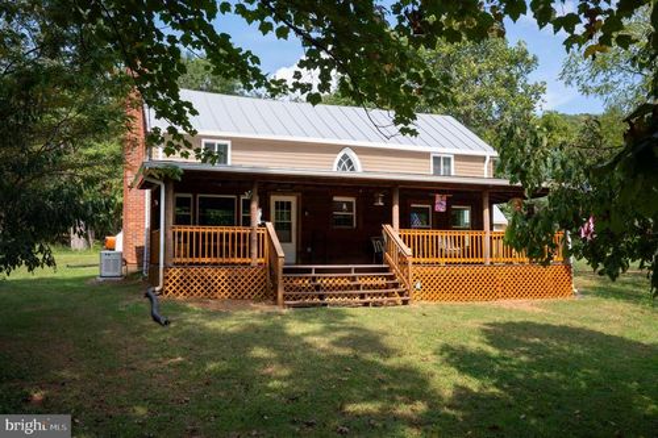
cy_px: 219
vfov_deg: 38.9
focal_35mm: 34
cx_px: 329
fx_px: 621
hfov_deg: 55.8
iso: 1000
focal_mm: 34
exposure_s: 1/500
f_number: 11
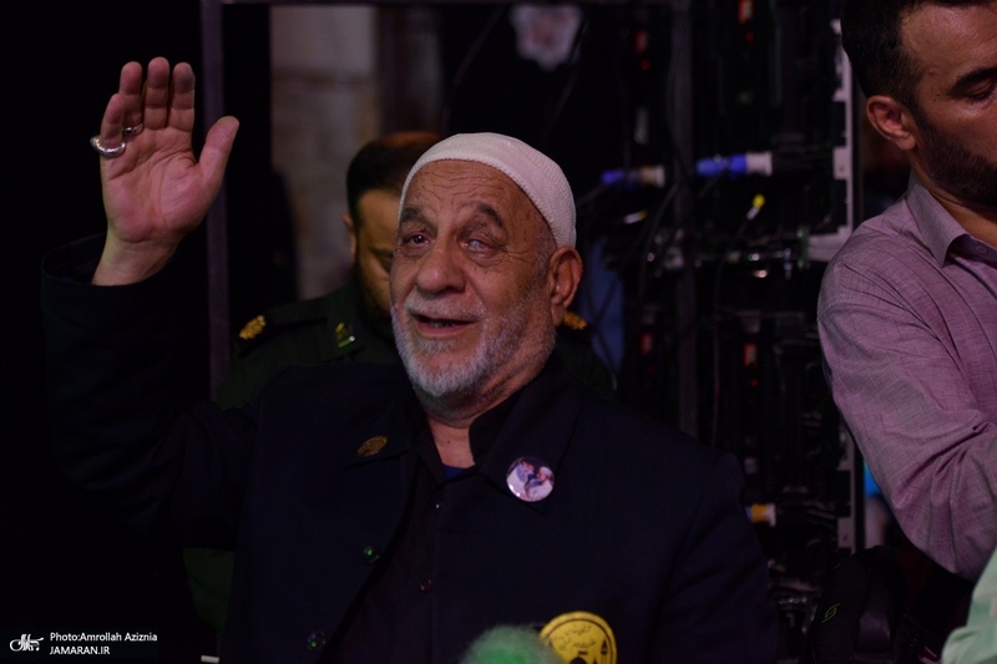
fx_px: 2492
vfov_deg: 15.2
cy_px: 332
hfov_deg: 22.6
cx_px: 498
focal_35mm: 90
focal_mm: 90
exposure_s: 1/100
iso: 2500
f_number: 4.5
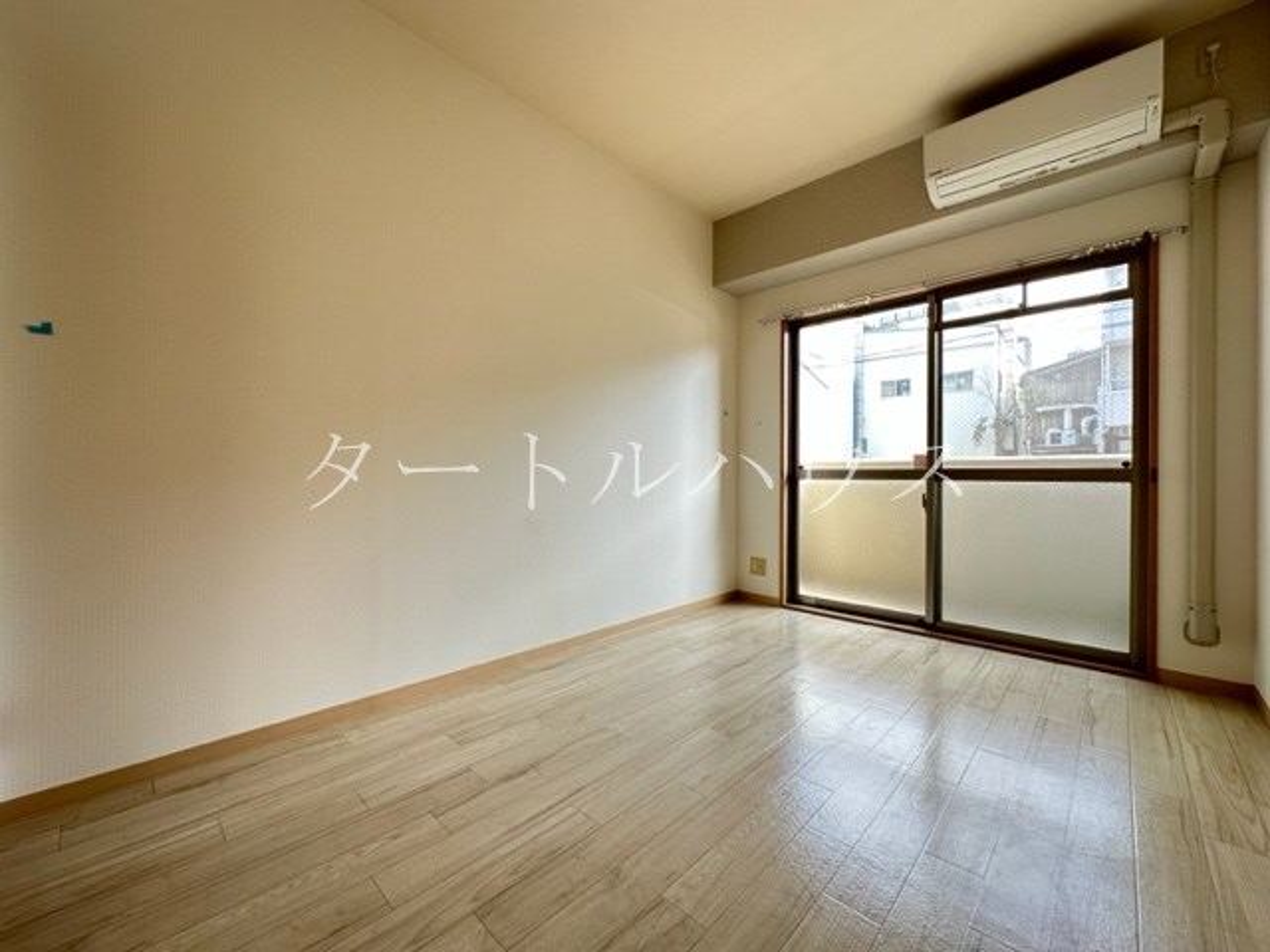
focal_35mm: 14
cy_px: 476
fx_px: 514
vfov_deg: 85.7
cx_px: 635
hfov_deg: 102.1
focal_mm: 2.22
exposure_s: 1/99
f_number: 2.2
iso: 80
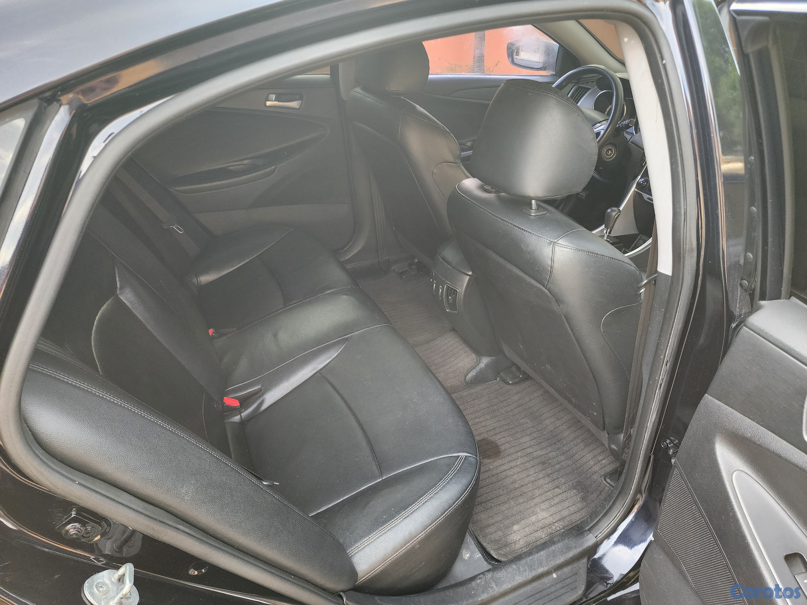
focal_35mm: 23
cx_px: 404
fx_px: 536
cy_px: 302
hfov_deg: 73.9
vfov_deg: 58.9
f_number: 1.8
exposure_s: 1/120
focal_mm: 6.4
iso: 250
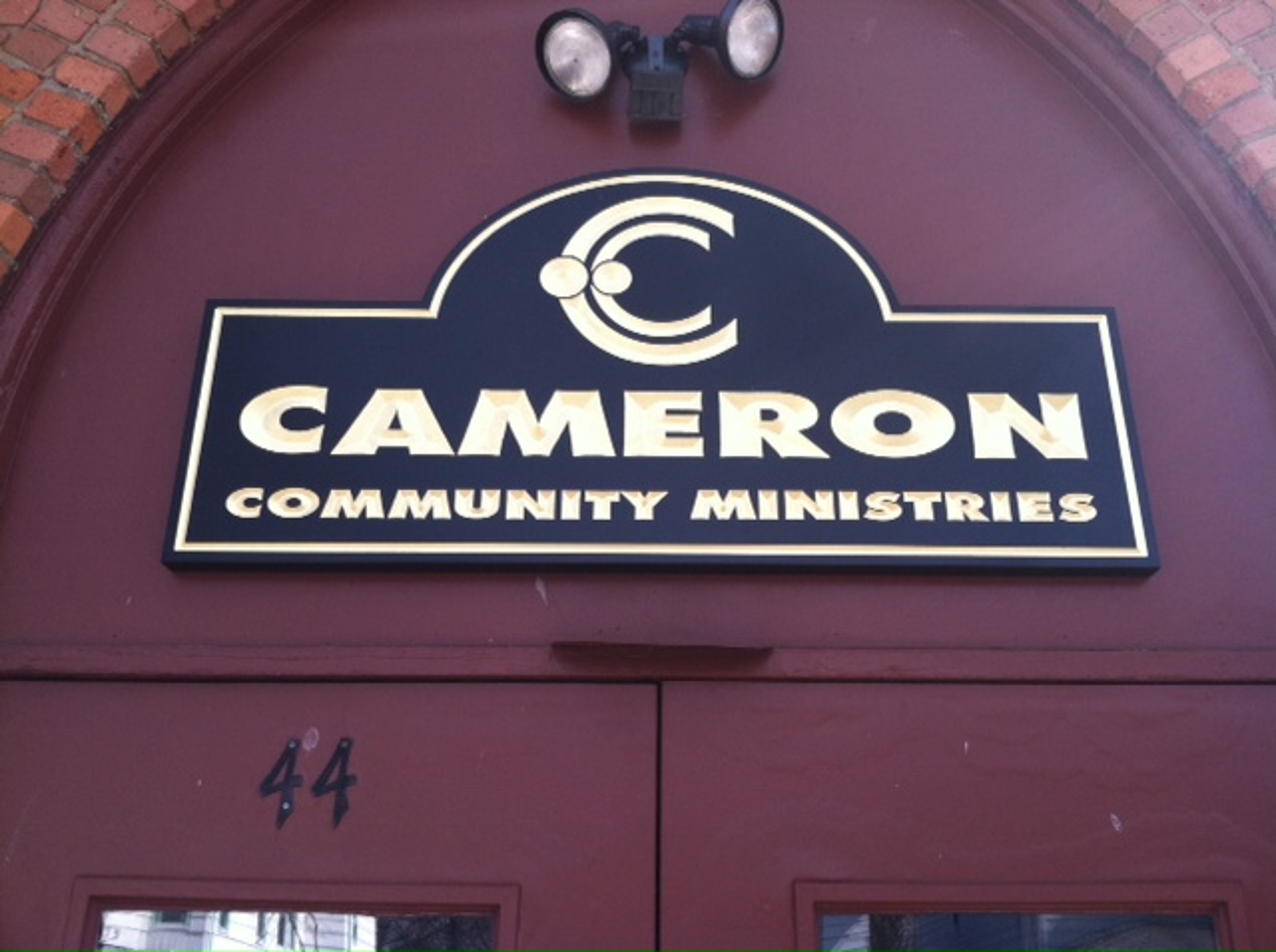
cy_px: 476
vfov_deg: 40.6
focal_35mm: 35
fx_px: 1288
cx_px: 638
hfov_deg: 52.7
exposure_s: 1/341
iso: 80
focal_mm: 3.85
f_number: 2.8
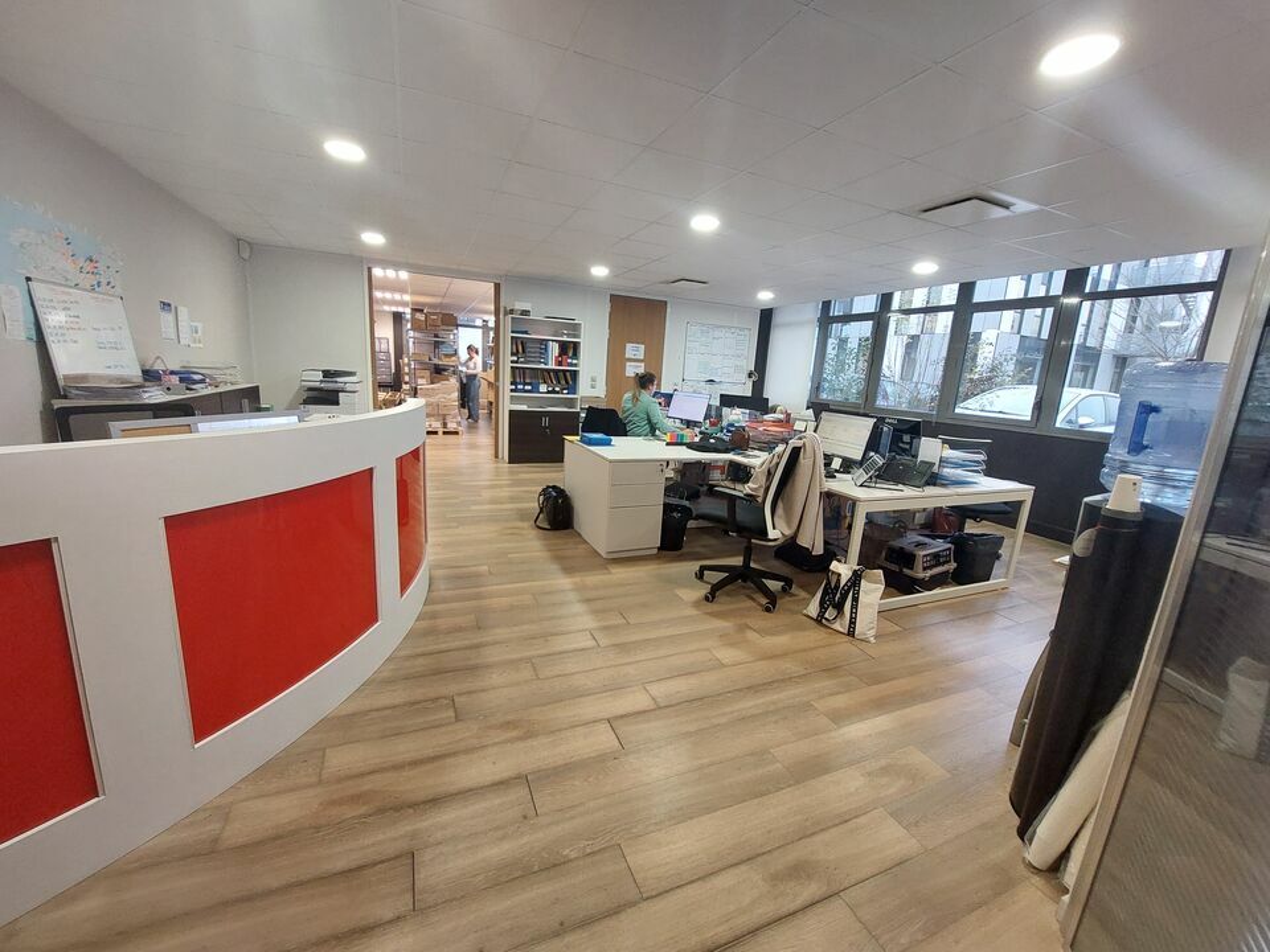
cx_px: 635
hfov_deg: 106.2
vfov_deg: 89.9
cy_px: 476
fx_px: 477
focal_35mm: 13
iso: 250
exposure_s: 1/33
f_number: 2.2
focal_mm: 1.74
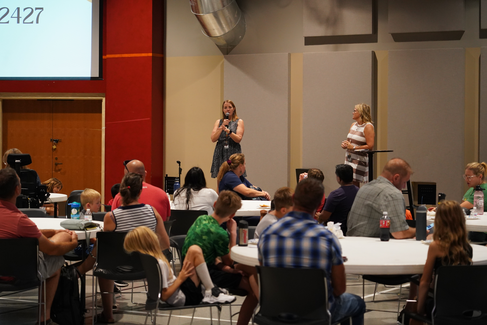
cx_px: 244
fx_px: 1109
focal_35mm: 82
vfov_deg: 16.7
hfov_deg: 24.8
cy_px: 162
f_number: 4
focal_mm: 82
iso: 5000
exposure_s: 1/160
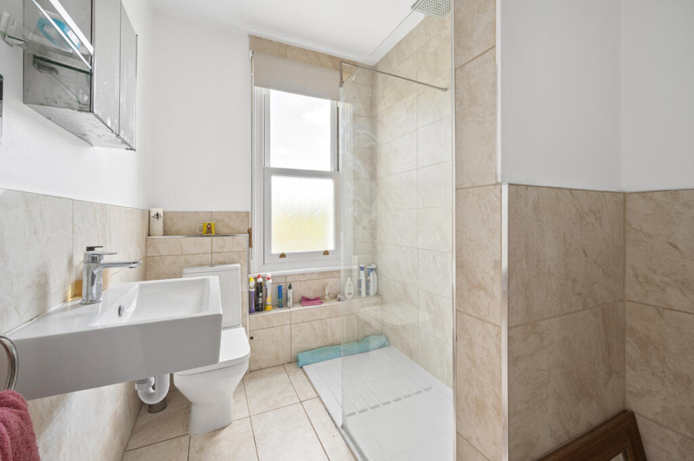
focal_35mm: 14
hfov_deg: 102.3
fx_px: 279
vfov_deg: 79.1
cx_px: 347
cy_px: 230
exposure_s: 1/6
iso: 200
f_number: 16
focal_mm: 14.5
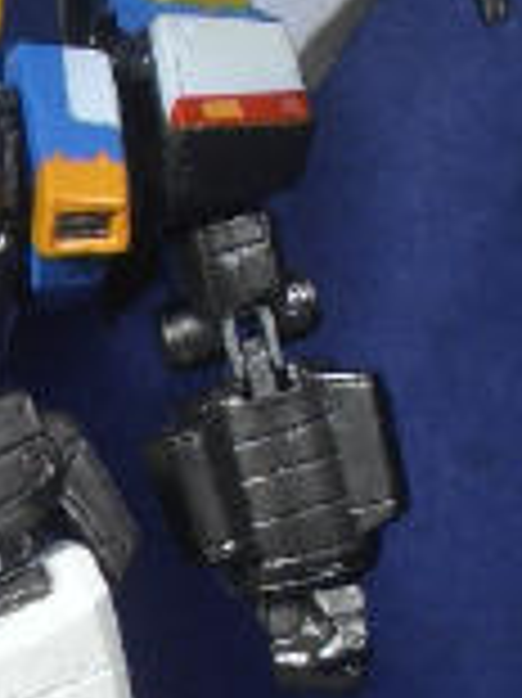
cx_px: -90
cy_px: 675
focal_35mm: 101
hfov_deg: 14.2
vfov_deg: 19.0
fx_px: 2034
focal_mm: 5.8
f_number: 2.6
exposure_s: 1/100
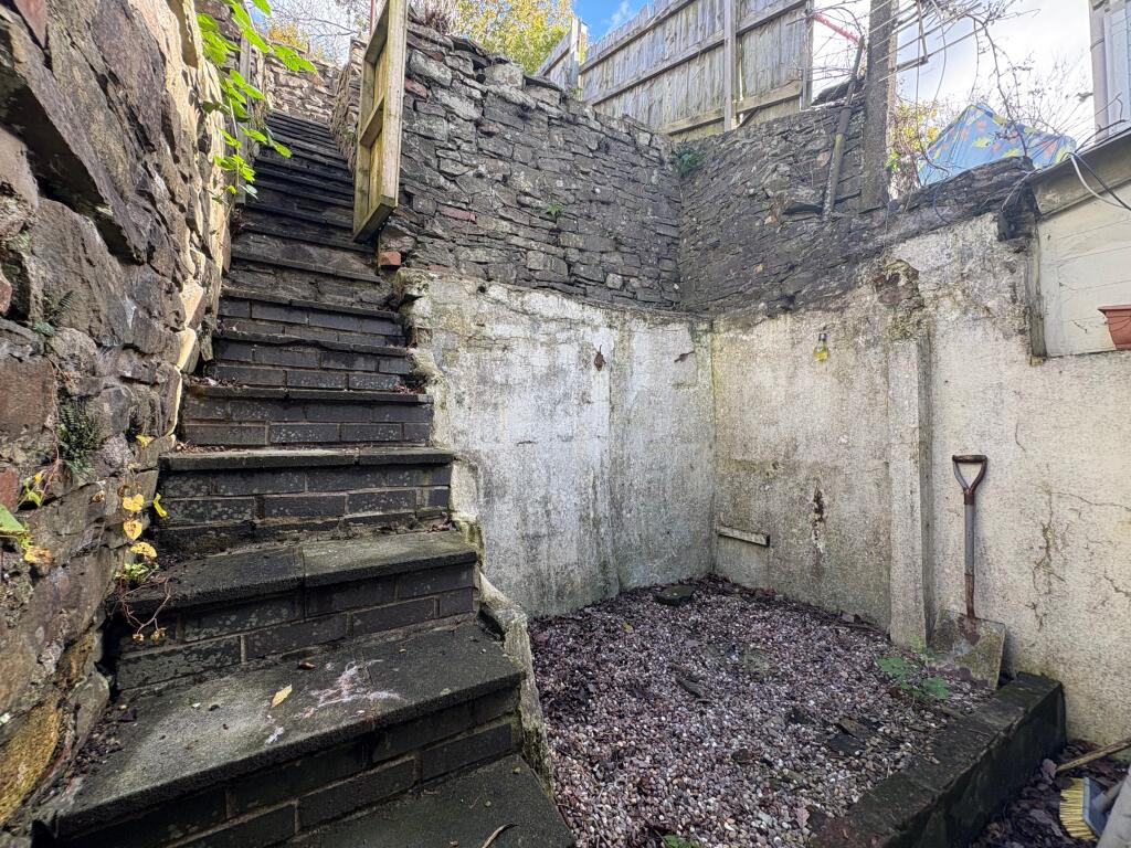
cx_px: 566
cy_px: 424
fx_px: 457
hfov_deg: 102.1
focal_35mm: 14
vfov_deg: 85.7
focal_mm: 2.22
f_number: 2.2
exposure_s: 1/99
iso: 40
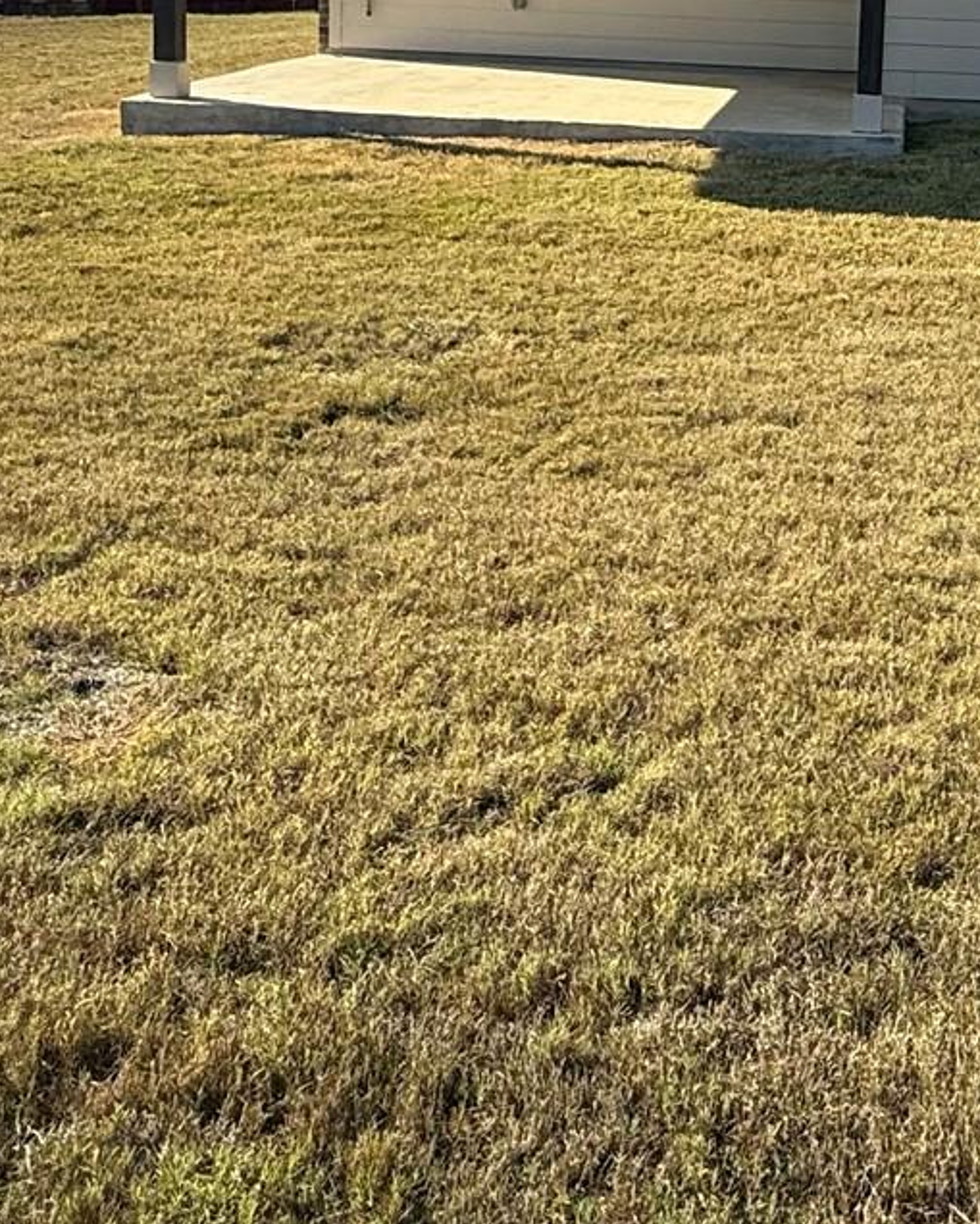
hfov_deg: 32.7
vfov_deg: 38.6
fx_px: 1595
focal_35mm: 44
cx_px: 851
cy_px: 89
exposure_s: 1/2024
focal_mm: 2.22
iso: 64
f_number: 2.2
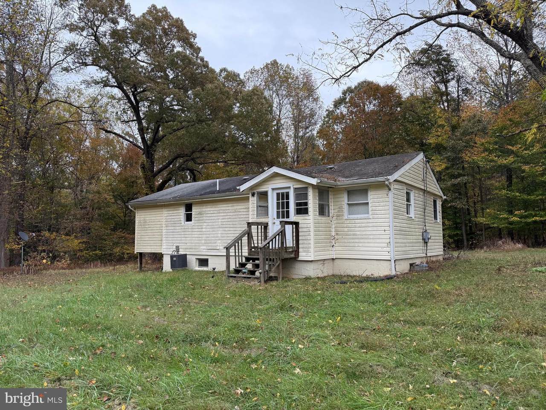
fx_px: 379
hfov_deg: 71.6
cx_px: 273
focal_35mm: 24
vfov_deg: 56.8
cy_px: 205
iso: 100
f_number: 1.78
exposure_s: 1/878
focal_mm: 6.76
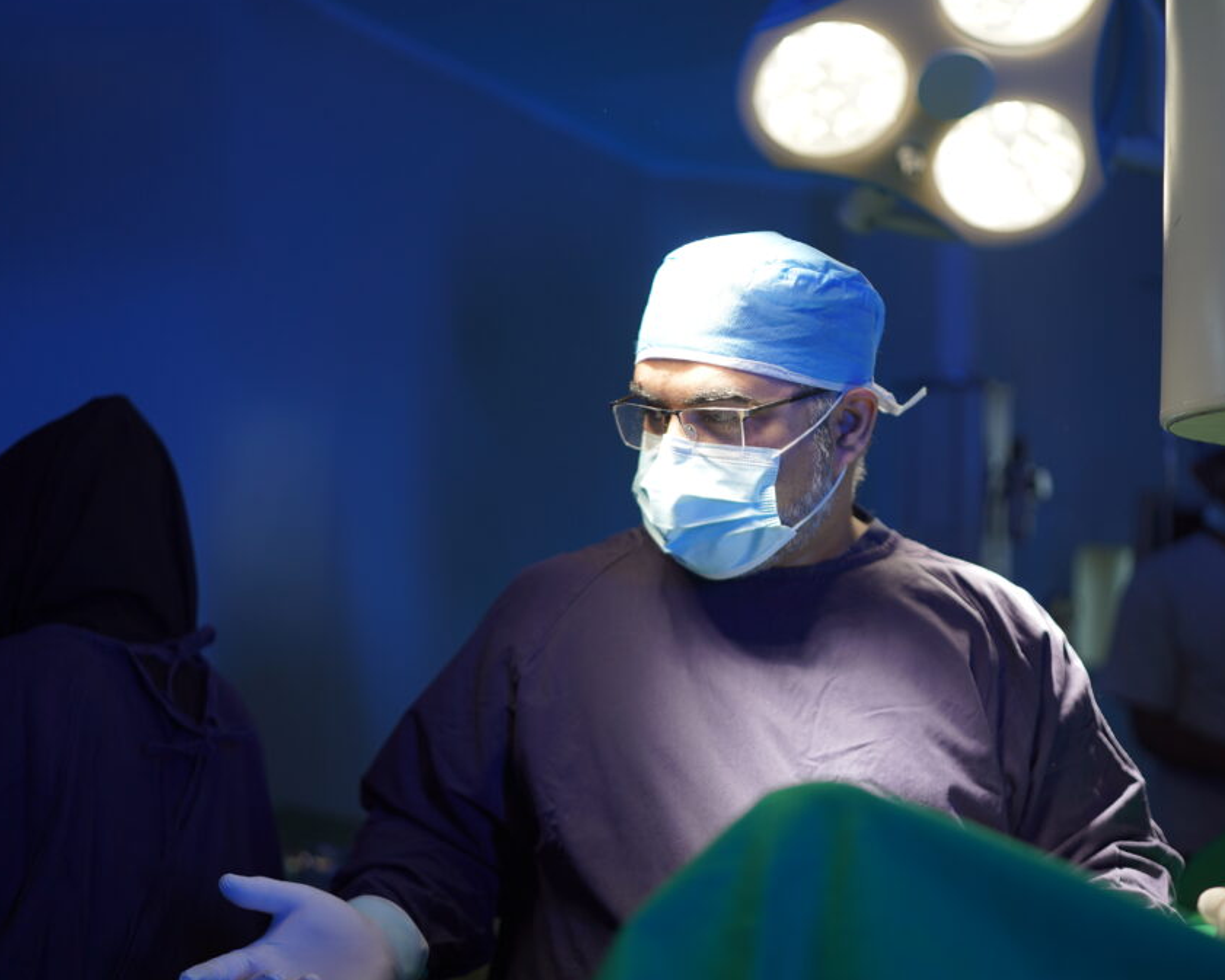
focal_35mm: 40
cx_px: 685
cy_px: 489
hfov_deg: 45.7
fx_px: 1450
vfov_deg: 37.3
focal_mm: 35
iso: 100
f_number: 1.4
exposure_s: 1/160
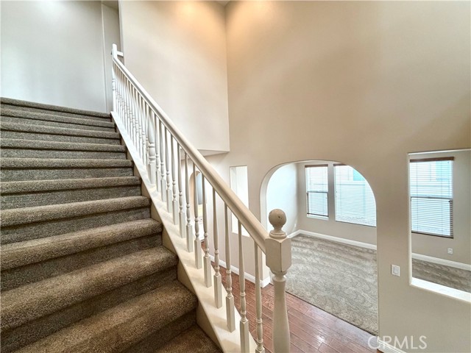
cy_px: 176
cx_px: 236
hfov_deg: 102.1
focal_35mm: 14
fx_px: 190
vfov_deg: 85.7
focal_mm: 2.22
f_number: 2.2
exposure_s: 1/120
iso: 320
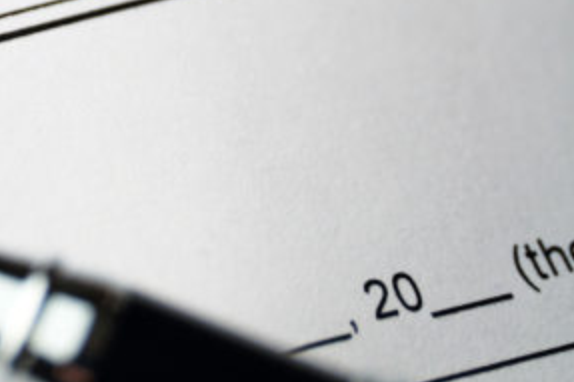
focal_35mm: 201
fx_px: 3203
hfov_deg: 10.0
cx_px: -178
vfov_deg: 6.8
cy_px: -76
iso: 200
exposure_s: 1/125
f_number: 3.2
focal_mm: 50
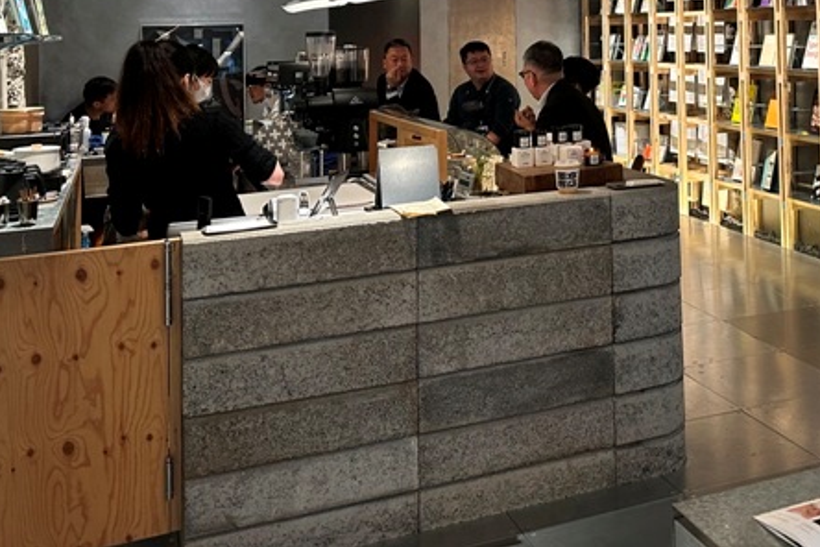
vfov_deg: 28.0
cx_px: 624
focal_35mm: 45
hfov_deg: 42.2
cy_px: -6
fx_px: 1025
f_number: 1.78
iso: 250
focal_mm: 6.86
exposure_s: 1/60
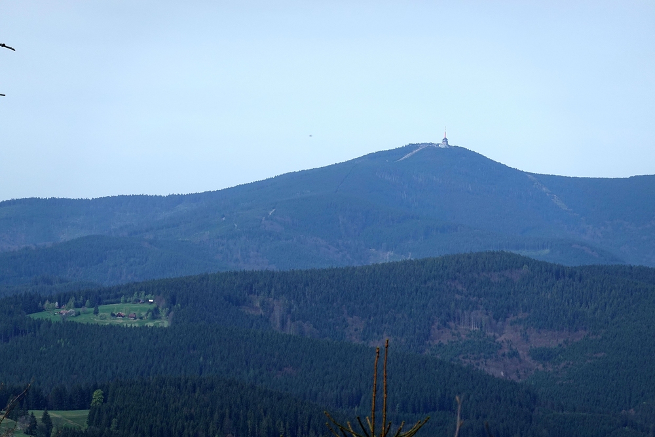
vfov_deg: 8.1
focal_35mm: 169
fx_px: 3075
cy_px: 218
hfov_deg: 12.2
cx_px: 328
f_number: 4.5
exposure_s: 1/1600
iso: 125
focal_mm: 61.19
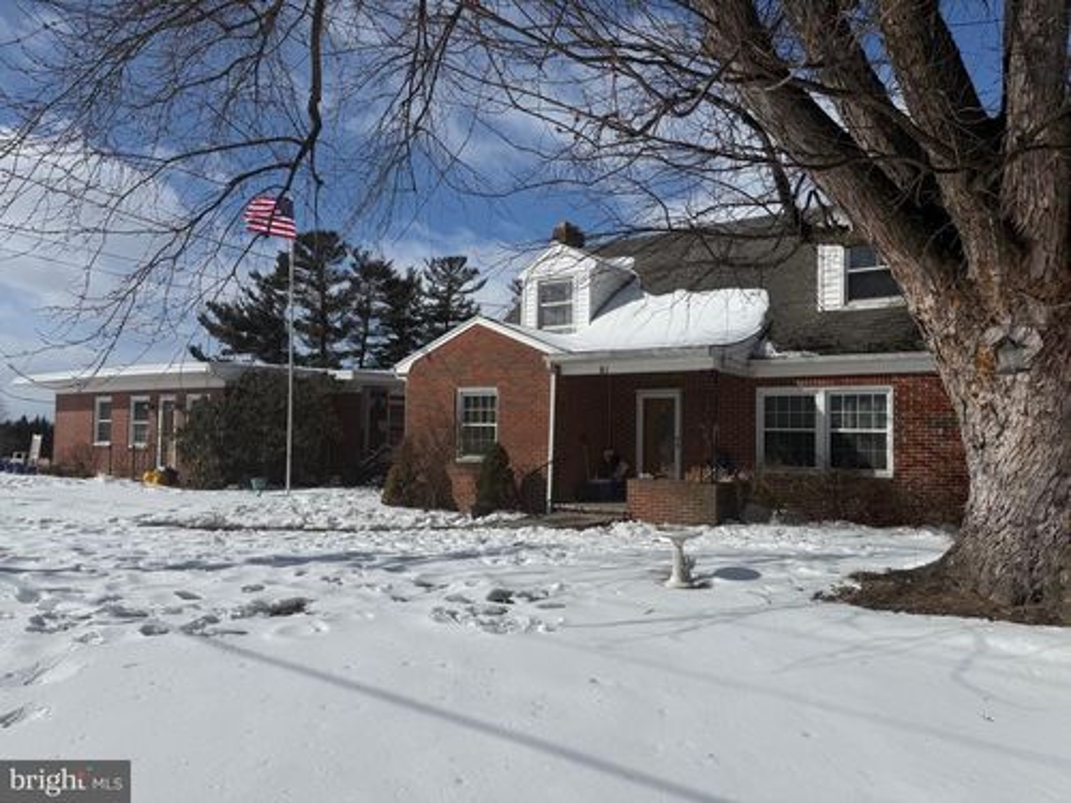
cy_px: 402
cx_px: 536
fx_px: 743
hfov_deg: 71.6
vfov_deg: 56.8
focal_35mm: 24
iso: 80
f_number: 1.78
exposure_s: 1/11905
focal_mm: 6.76
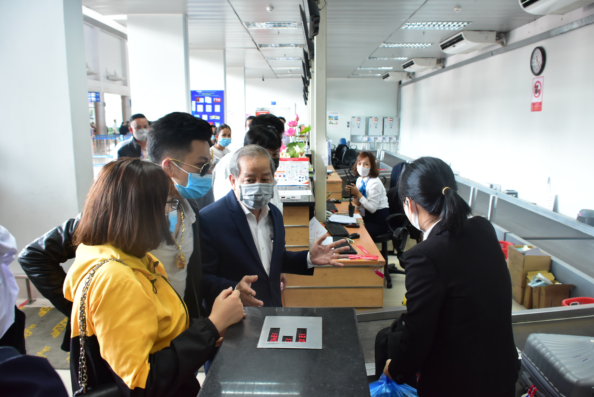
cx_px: 297
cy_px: 198
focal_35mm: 27
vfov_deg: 48.0
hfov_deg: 67.4
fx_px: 446
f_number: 4
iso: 1250
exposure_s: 1/60
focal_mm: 18
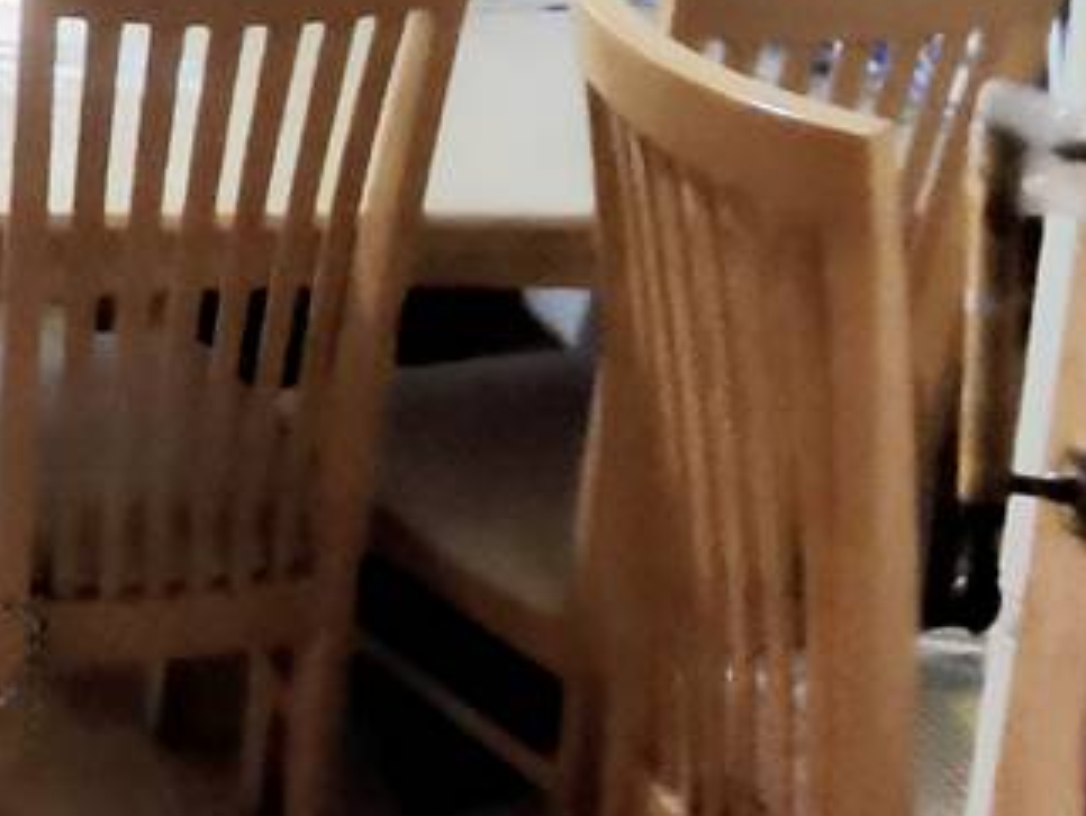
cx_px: -462
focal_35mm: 76
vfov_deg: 18.0
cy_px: -276
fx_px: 2386
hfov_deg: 22.0
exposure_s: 1/33.3
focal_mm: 2.26
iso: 500
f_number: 2.2
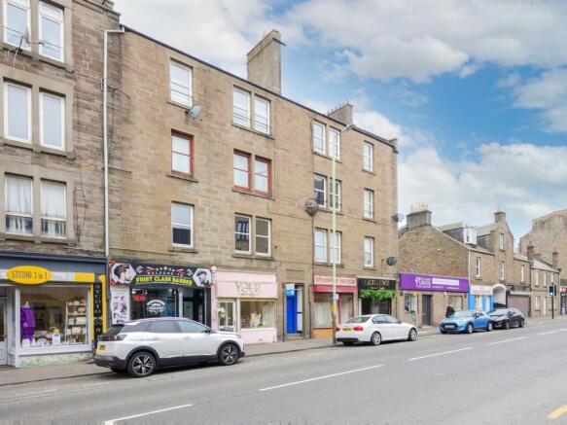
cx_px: 284
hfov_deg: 81.8
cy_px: 212
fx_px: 328
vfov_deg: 66.0
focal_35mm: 20
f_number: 5.6
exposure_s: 1/200
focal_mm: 10
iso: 200
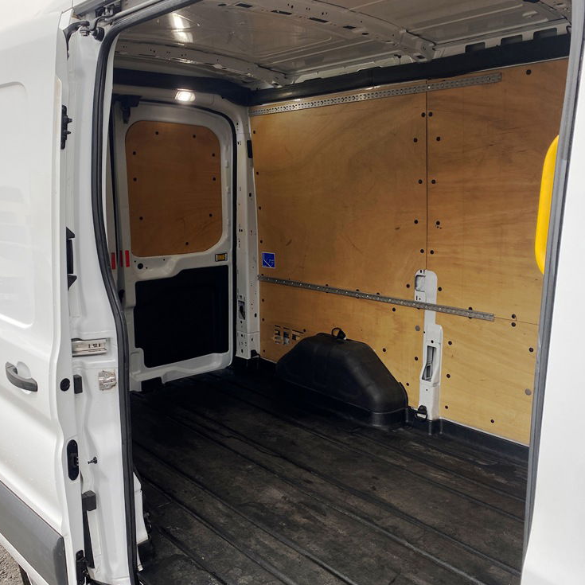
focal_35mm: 32
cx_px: 260
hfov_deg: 51.0
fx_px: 612
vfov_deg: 51.1
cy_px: 299
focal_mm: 4.25
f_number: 1.8
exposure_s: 1/200
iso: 32
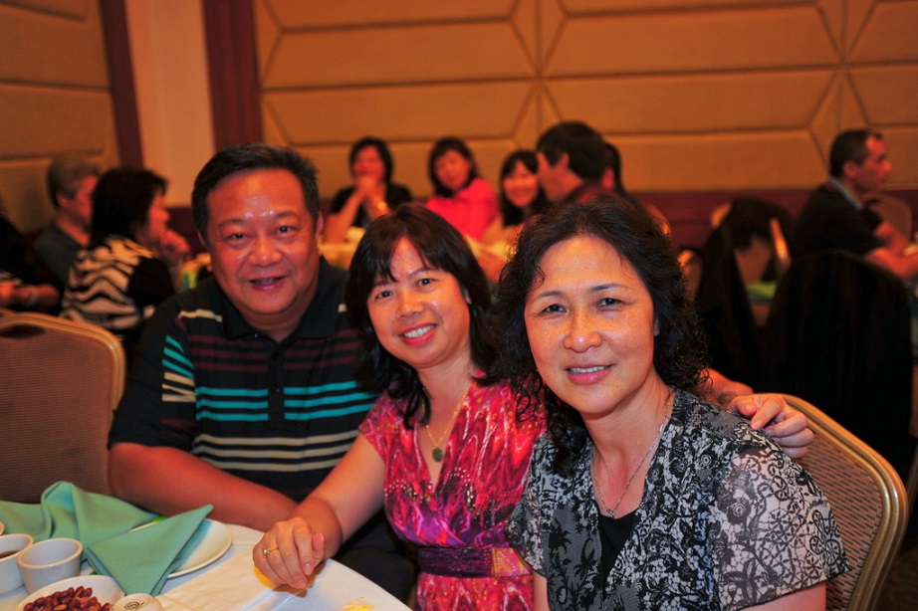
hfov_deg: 54.5
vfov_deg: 37.8
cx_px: 459
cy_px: 306
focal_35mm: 35
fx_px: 892
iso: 200
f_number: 2.8
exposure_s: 1/40
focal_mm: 35
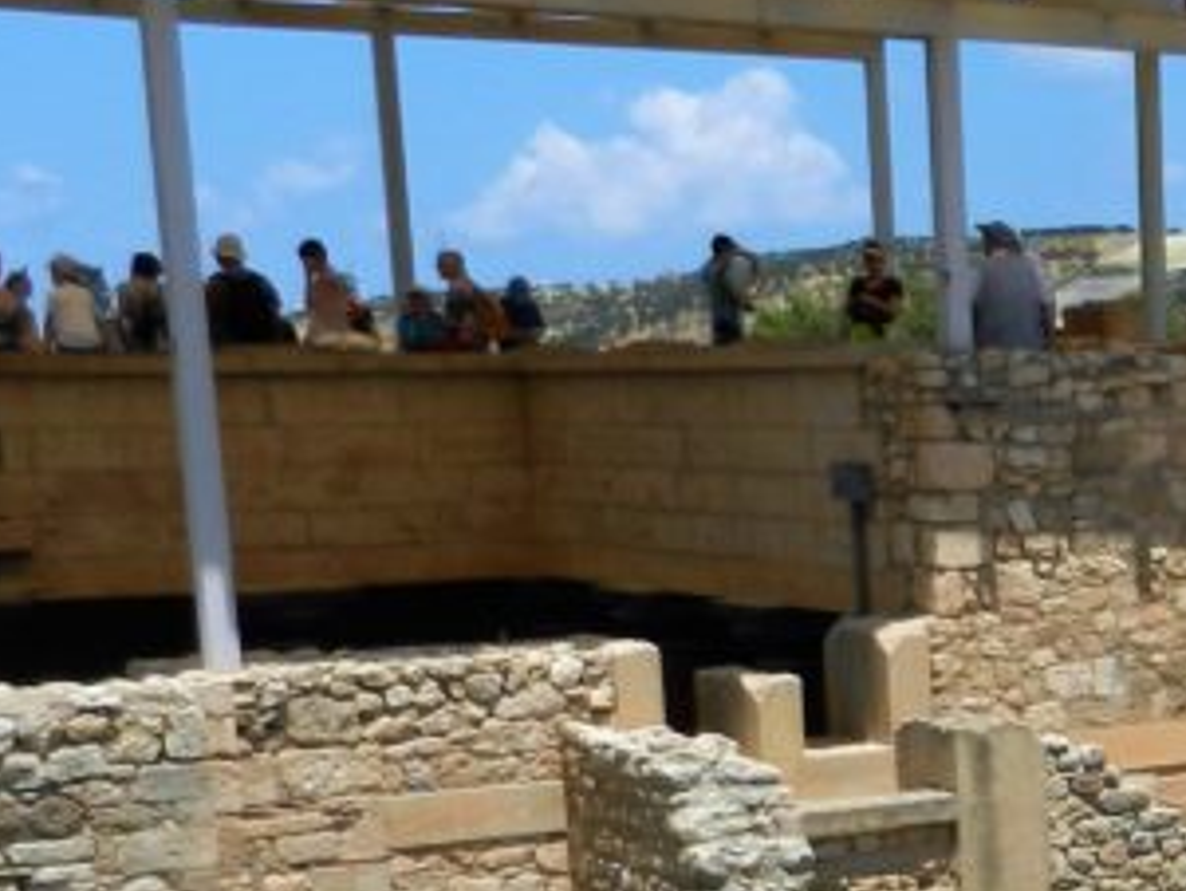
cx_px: 1545
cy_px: 986
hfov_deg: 20.9
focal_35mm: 85
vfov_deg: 16.8
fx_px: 2913
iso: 160
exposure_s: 1/640
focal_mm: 4.5
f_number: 7
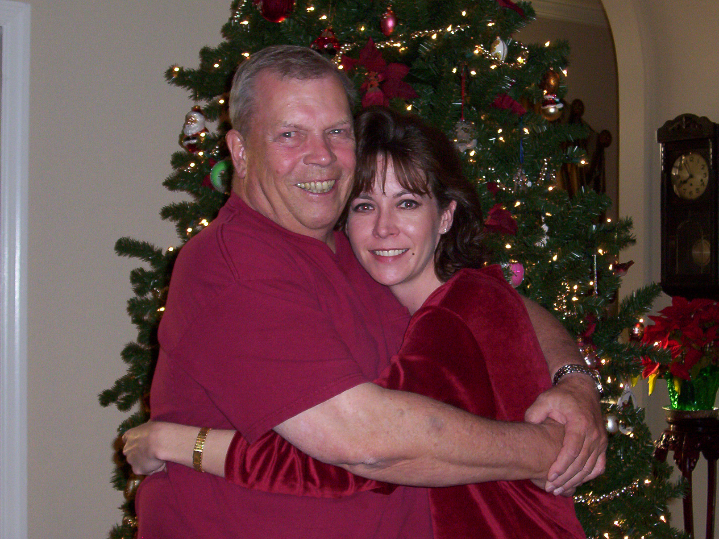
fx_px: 1350
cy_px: 270
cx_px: 363
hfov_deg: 29.8
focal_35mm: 65
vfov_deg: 22.6
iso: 140
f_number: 3.54
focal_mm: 9.98
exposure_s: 1/46.6
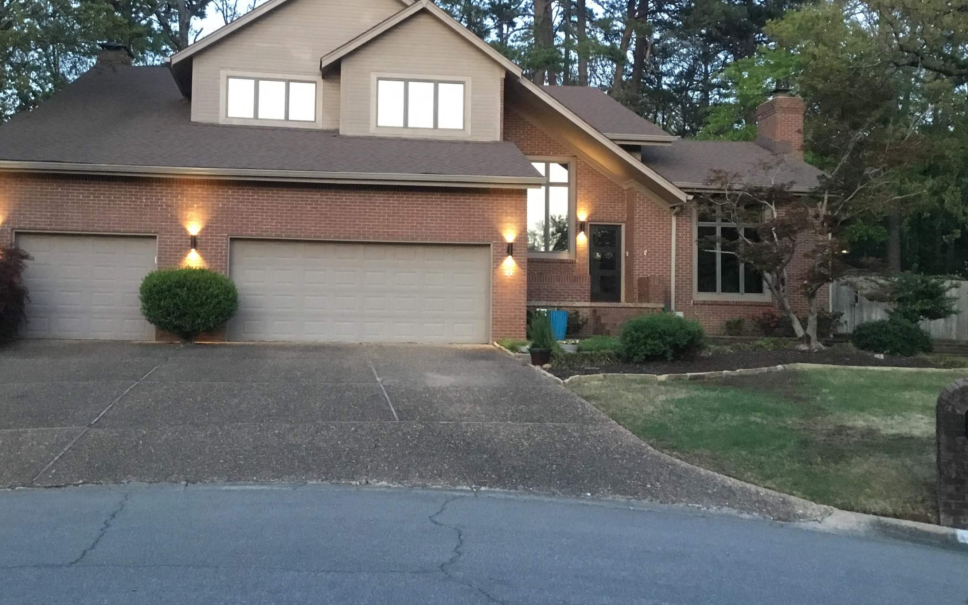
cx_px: 434
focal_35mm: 38
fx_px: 1002
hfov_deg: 51.5
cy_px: 280
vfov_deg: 33.6
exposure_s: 1/30
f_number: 2.4
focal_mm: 3.3
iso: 200
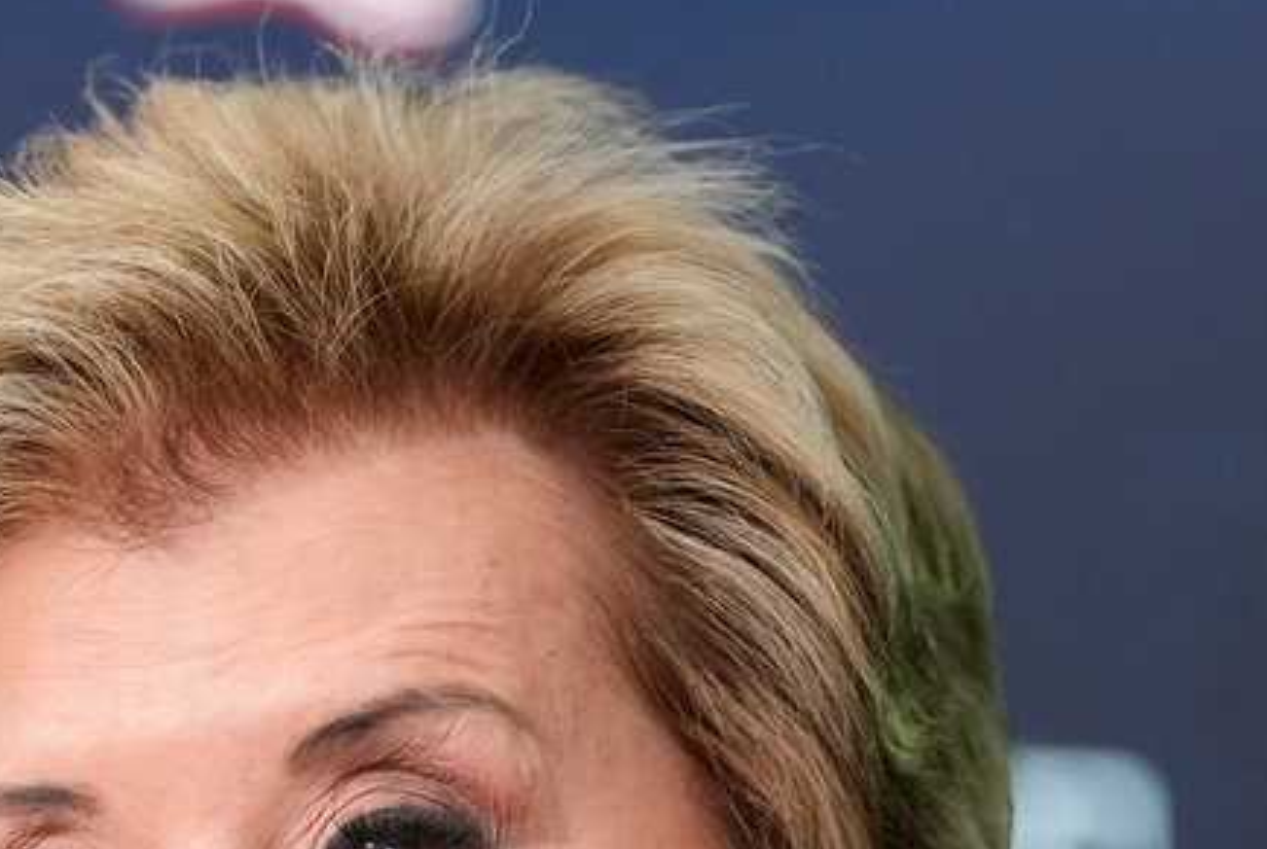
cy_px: 918
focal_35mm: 580
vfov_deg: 2.4
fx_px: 20447
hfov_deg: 3.5
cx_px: 307
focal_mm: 164
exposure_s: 1/500
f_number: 2.8
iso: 1600
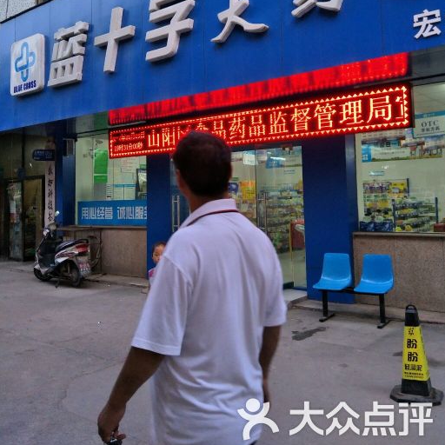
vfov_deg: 54.8
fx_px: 422
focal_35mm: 29
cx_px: 227
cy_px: 160
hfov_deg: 55.6
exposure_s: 1/50
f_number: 1.7
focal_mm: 4.1
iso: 123
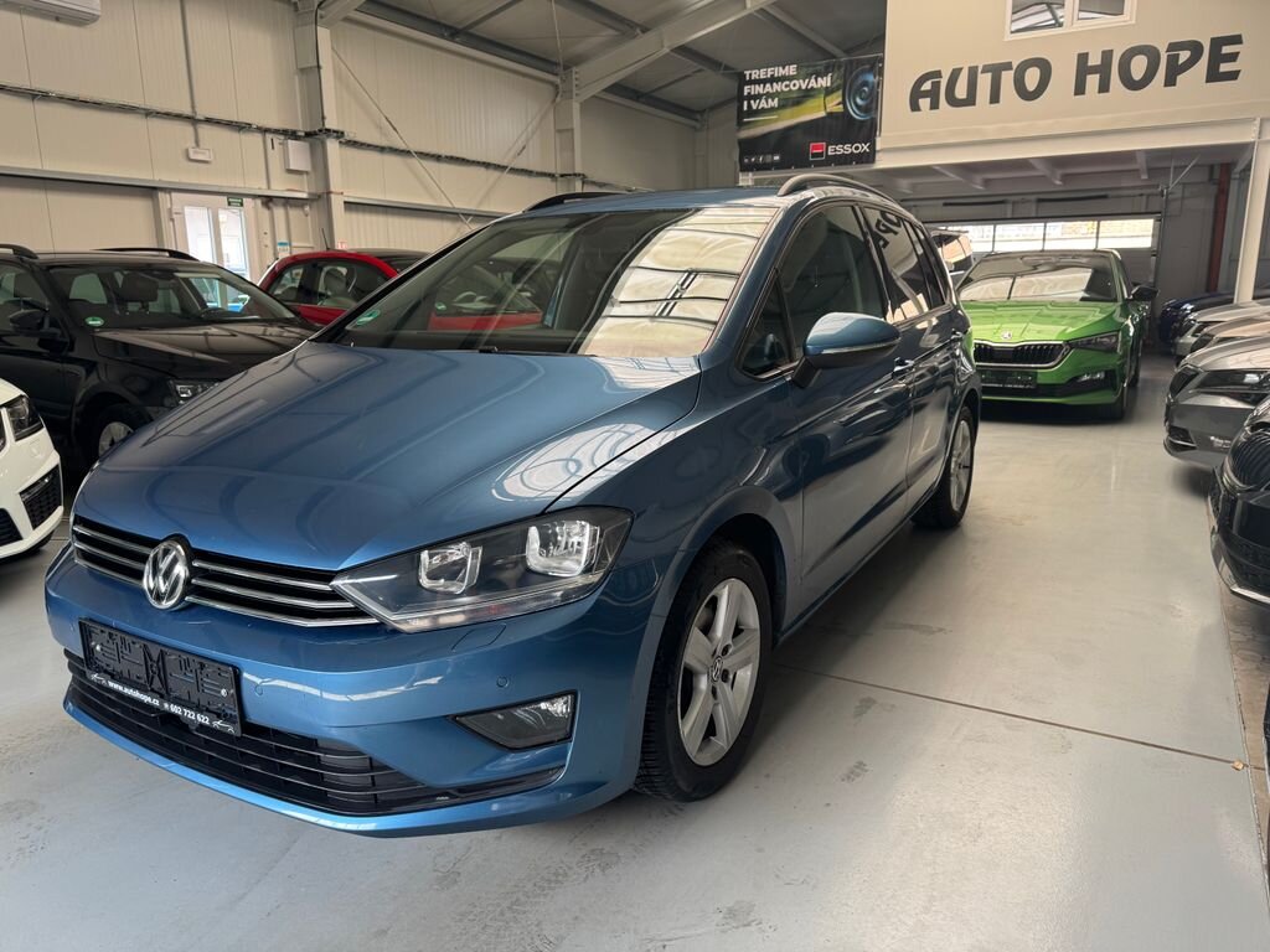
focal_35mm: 24
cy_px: 476
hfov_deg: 71.6
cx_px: 635
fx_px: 881
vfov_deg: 56.8
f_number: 1.78
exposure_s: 1/121
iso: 80
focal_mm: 6.76
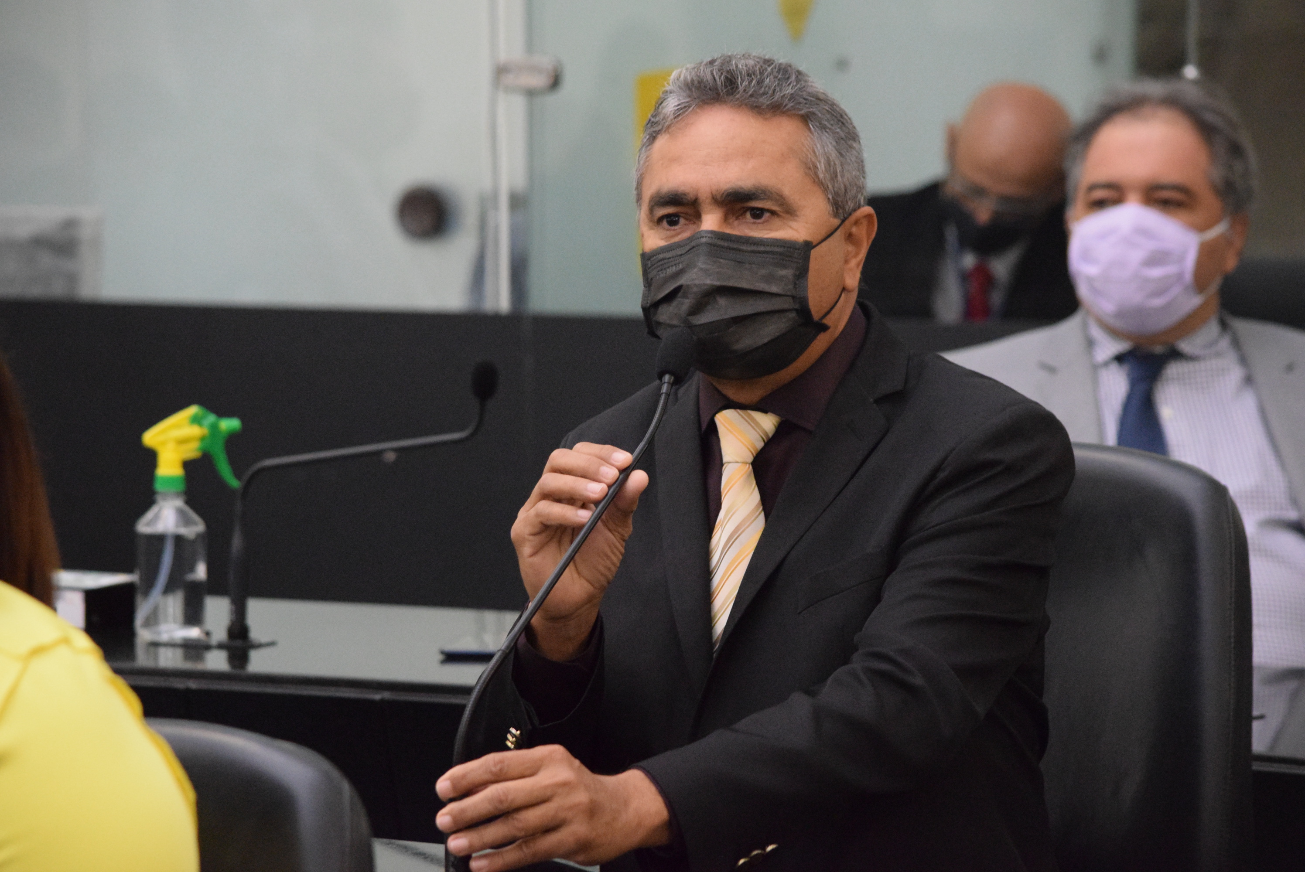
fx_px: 5986
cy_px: 436
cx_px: 652
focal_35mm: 165
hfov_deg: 12.4
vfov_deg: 8.3
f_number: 4.8
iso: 5600
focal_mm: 110
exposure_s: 1/125
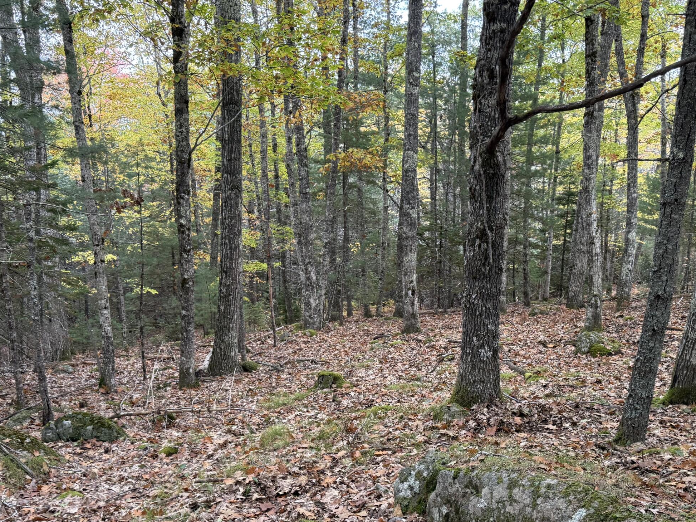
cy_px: 334
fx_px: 744
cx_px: 381
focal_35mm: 37
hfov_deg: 50.1
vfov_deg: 38.4
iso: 125
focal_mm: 6.76
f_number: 1.78
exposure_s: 1/121
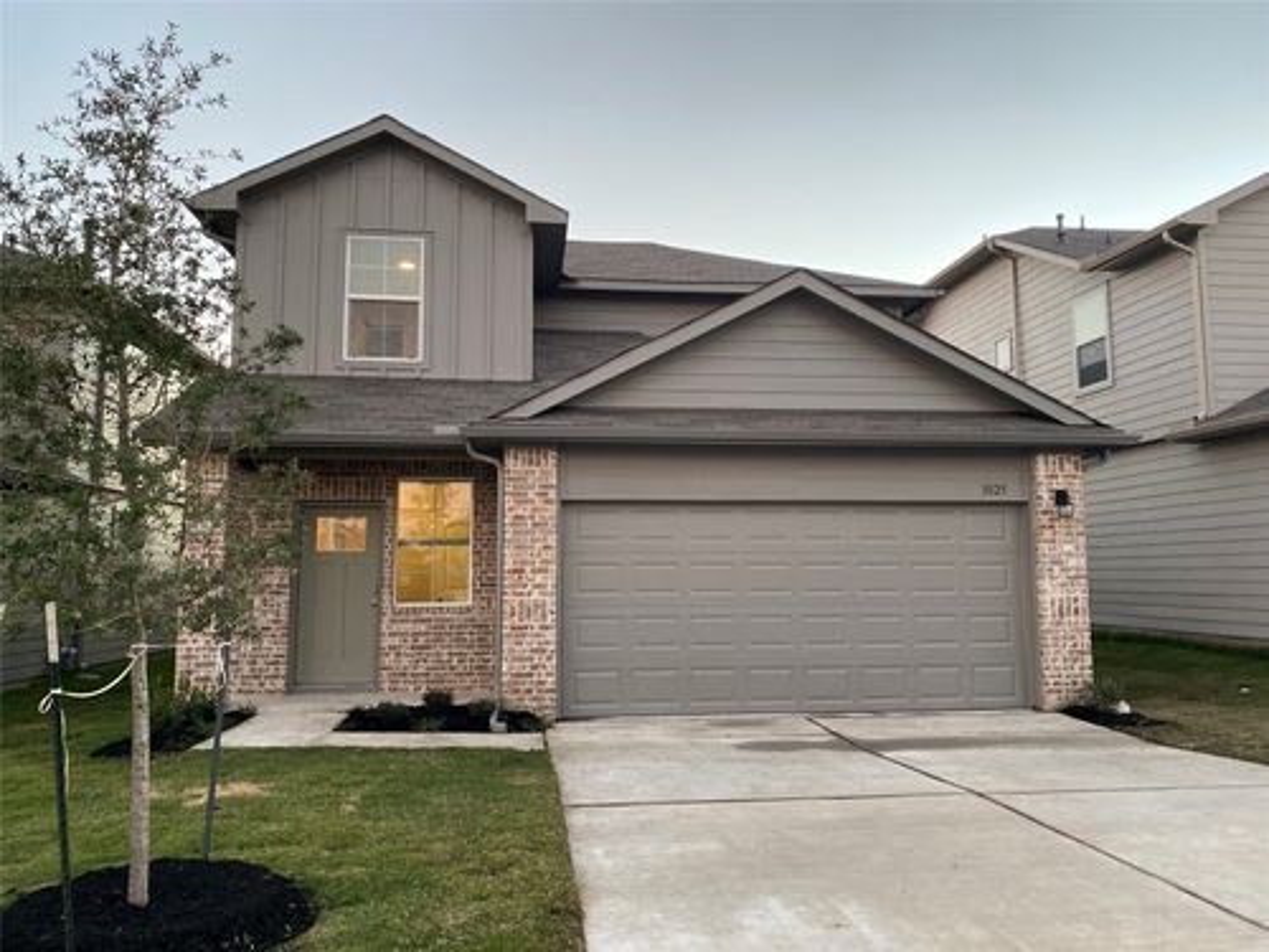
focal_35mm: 26
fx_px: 953
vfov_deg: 53.1
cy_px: 476
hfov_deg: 67.3
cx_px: 634
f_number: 1.8
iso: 100
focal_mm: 4.25
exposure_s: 1/121
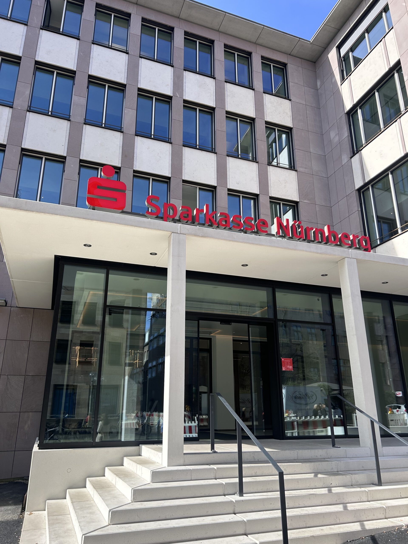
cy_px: 272
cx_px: 204
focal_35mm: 26
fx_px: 409
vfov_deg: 67.3
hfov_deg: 53.1
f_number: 1.5
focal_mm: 5.7
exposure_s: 1/1724
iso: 50
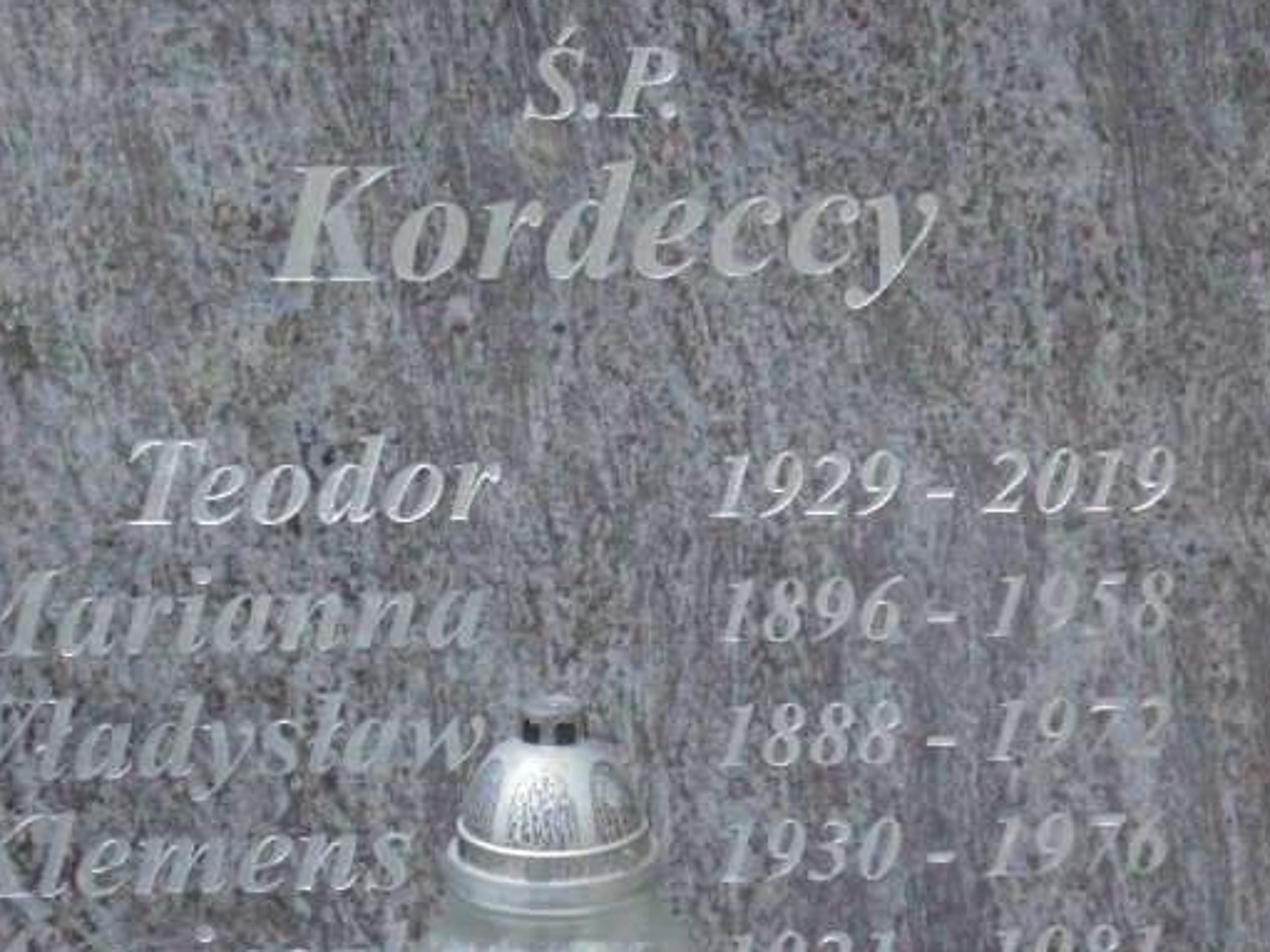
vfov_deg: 11.1
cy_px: 544
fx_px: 4915
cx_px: 629
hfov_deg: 14.7
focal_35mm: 134
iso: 400
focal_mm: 19.2
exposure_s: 1/20
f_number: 5.1
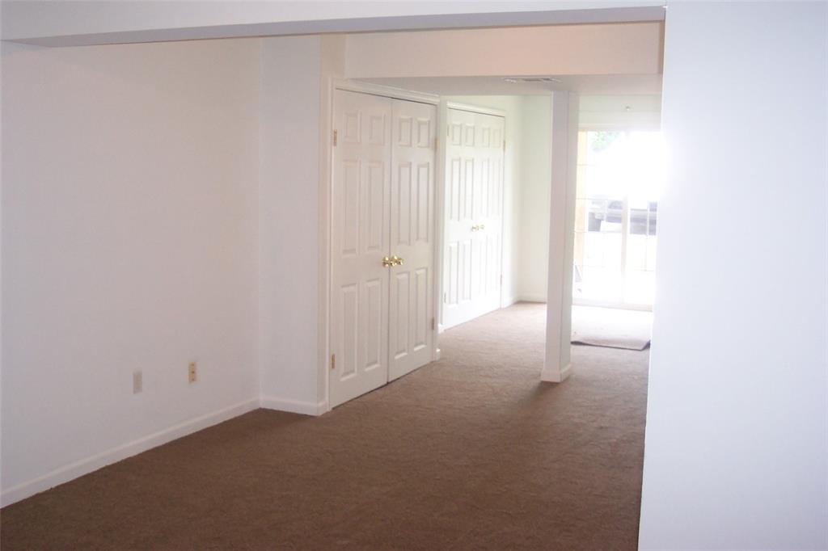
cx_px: 414
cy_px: 276
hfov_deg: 50.7
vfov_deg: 35.0
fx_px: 874
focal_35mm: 38
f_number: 2.8
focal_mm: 8
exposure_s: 1/30
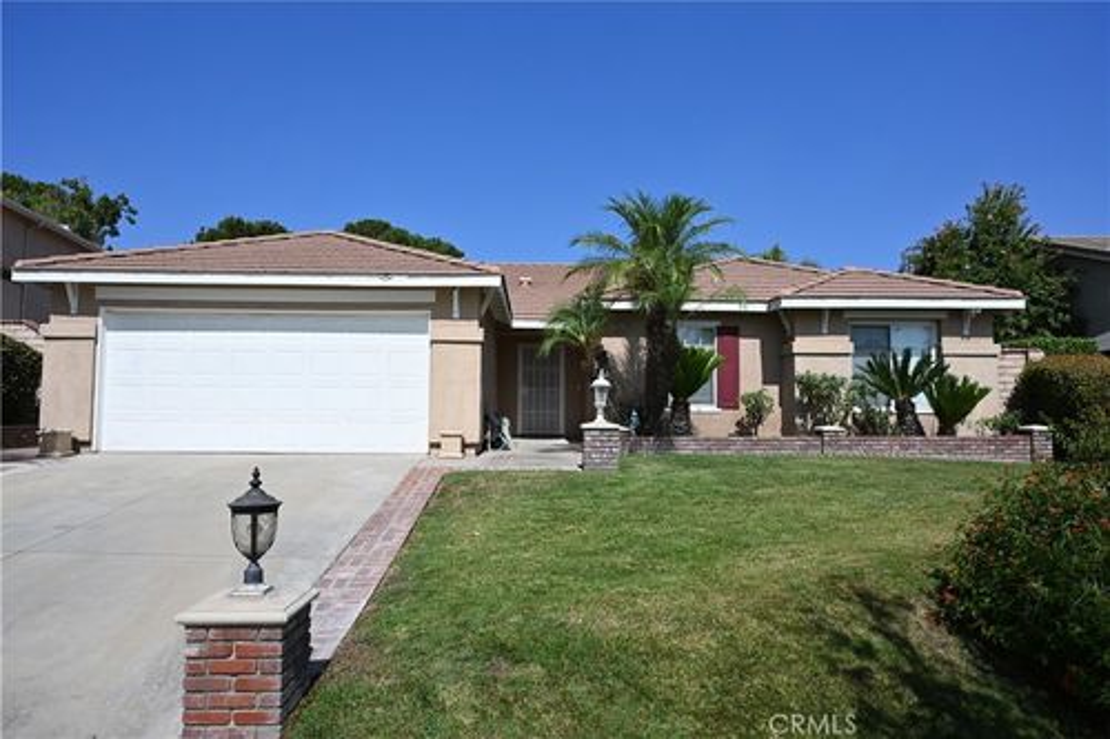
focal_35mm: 24
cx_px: 555
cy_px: 370
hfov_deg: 73.8
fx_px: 740
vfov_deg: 53.1
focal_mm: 24
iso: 1250
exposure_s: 1/1600
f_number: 14
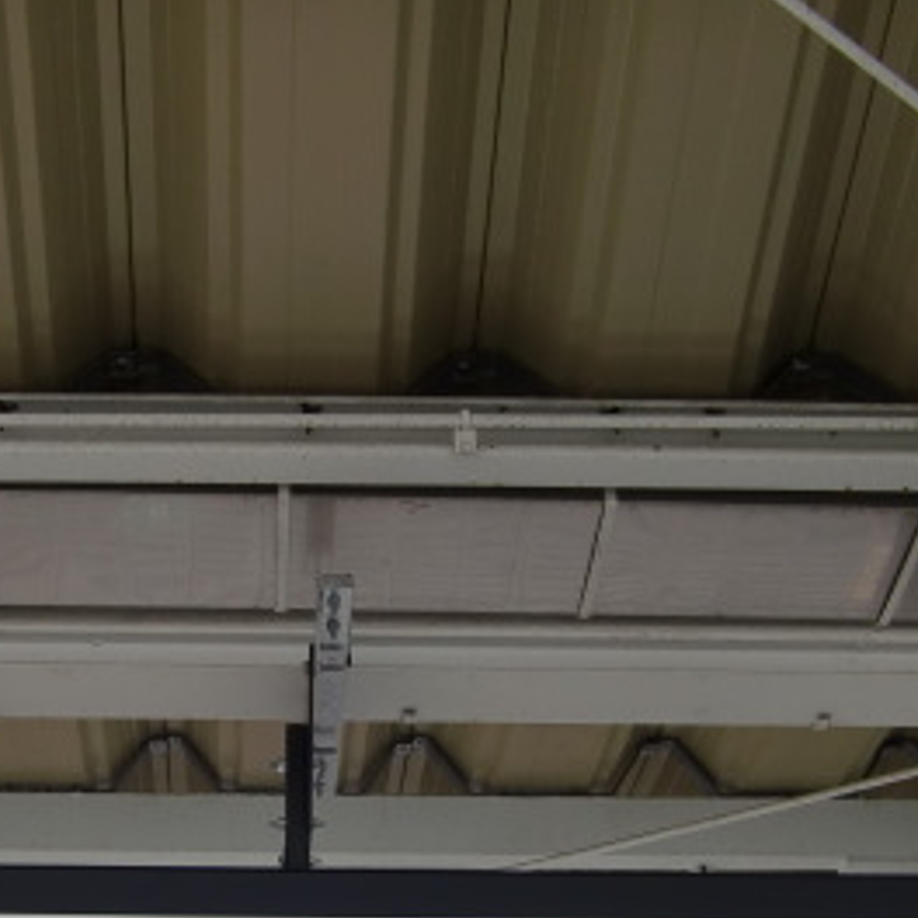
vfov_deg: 27.9
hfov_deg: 28.4
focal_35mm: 60
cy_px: 765
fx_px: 1800
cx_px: 282
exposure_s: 1/60
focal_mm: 4.9
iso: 64
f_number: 2.6
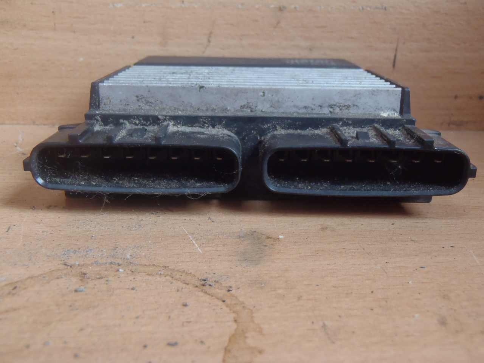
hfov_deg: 50.1
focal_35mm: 37
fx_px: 517
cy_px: 182
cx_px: 242
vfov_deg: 38.7
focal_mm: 6.64
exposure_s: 1/6
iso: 200
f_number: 4.7
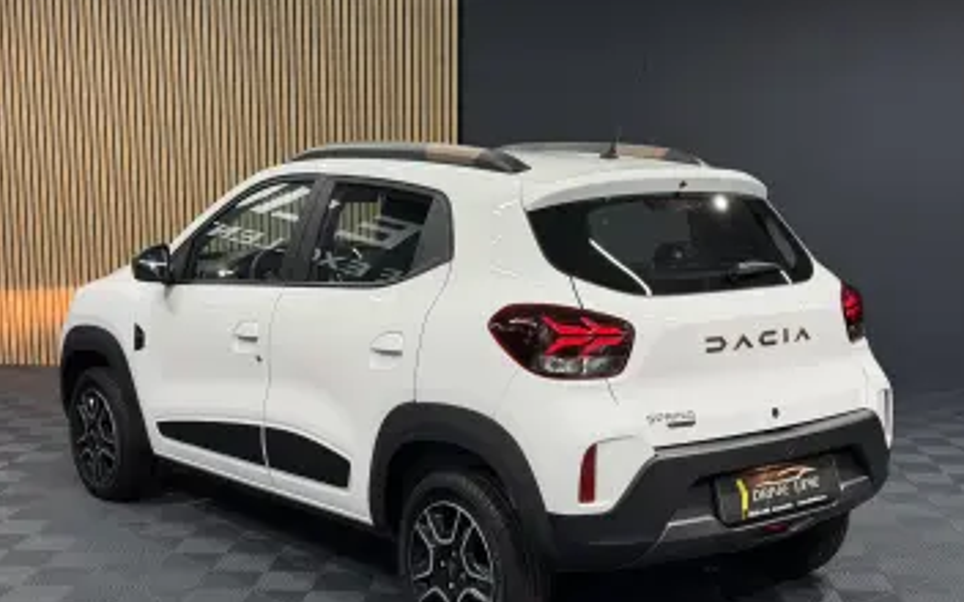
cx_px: 490
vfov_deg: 24.8
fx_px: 1366
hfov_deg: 38.9
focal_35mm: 52
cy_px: 342
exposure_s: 1/100
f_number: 1.78
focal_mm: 6.76
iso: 100
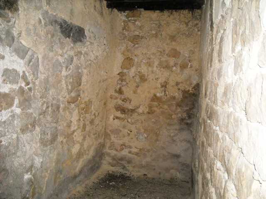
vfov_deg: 40.7
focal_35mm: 35
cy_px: 100
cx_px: 133
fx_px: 269
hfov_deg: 52.6
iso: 400
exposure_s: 1/60
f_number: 2.8
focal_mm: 5.7
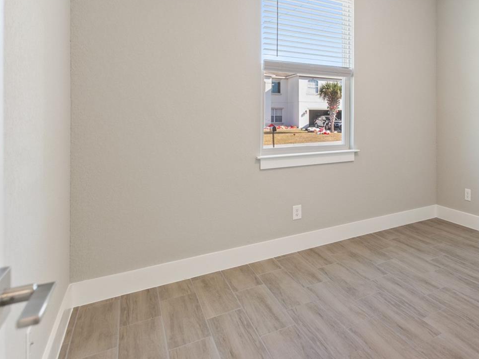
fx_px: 332
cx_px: 398
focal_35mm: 24
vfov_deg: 55.4
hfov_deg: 63.9
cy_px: 115
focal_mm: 10
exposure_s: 1/5
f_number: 4.5
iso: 400
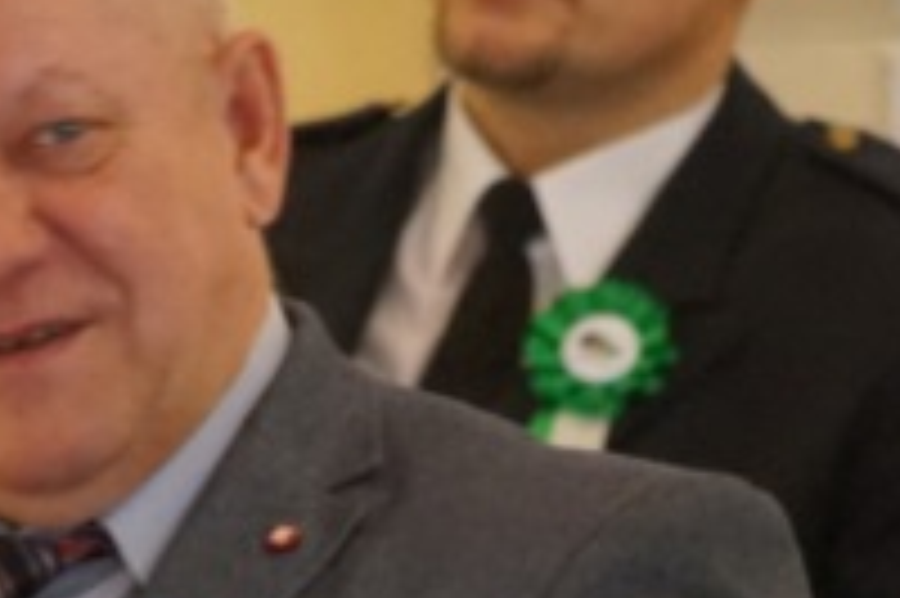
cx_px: 220
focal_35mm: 1050
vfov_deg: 1.3
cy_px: 937
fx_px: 26228
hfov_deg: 2.0
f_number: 5.6
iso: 3200
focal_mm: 140
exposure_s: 1/20
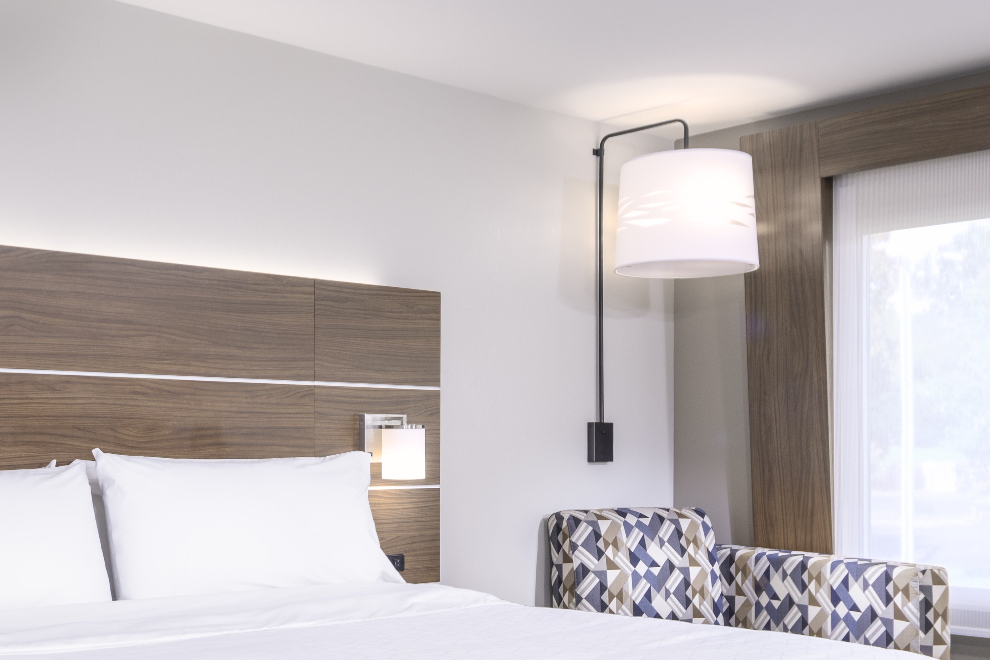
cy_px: 730
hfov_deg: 44.4
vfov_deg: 28.3
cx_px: 292
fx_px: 1182
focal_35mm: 43
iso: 100
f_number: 11
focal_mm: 17
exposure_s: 1/60
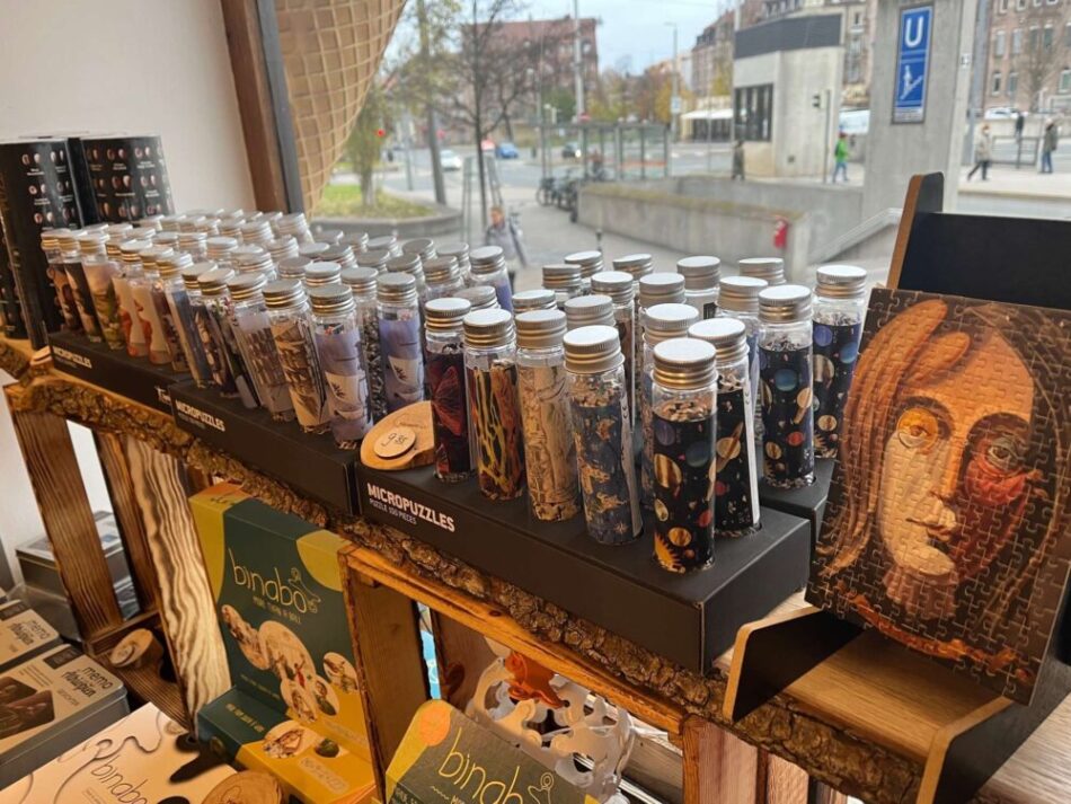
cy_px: 402
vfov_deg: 53.1
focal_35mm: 26
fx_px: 805
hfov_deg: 67.3
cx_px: 536
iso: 100
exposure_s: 1/50
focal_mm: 5.1
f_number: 1.6
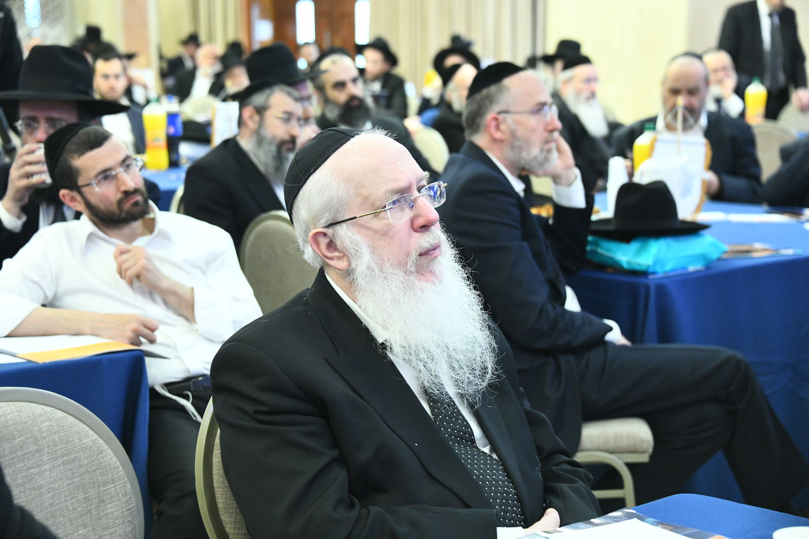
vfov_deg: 17.5
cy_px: 270
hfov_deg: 26.0
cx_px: 404
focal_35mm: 78
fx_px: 1753
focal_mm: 78
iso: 4000
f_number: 5.6
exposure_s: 1/60
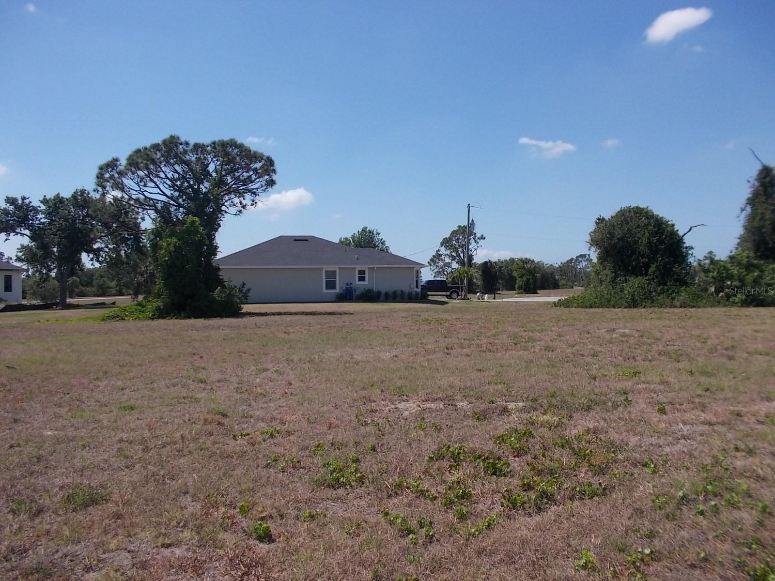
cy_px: 290
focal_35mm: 29
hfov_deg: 61.7
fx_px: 649
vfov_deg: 48.2
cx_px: 388
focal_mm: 4.1
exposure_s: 1/1000
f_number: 3.3
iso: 80
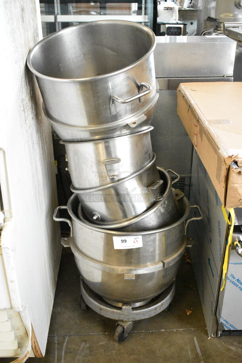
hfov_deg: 35.5
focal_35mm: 38
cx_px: 121
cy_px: 182
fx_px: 378
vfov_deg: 51.3
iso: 6400
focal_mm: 25
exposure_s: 1/160
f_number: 5
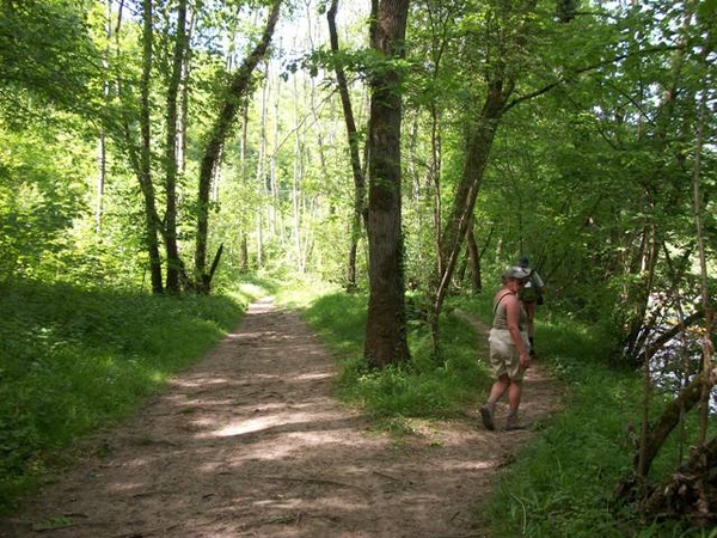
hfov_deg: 56.8
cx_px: 358
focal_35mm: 32
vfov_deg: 44.2
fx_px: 663
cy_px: 269
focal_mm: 5.7
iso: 80
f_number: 2.9
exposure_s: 1/125
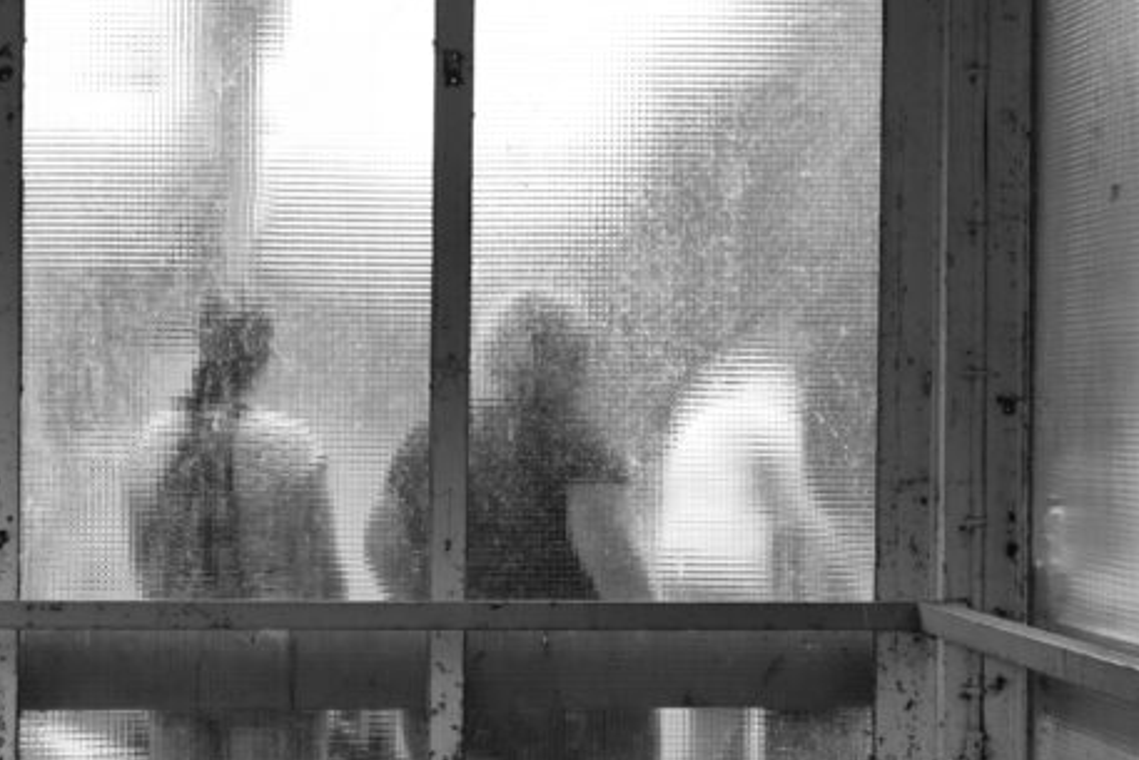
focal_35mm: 126
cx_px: 249
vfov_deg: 10.9
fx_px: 3988
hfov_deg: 16.2
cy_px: 552
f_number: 6.3
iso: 250
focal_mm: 50
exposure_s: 1/100
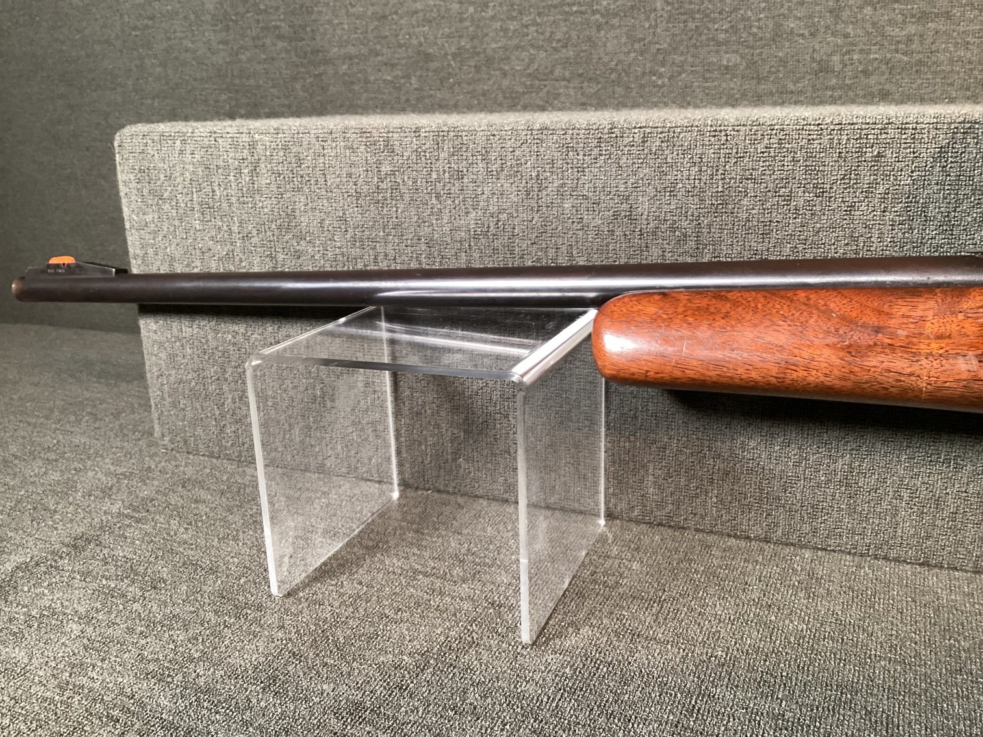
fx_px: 880
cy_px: 368
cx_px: 492
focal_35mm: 31
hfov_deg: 58.3
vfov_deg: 45.4
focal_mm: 3.3
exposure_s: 1/40
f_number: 2.4
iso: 320
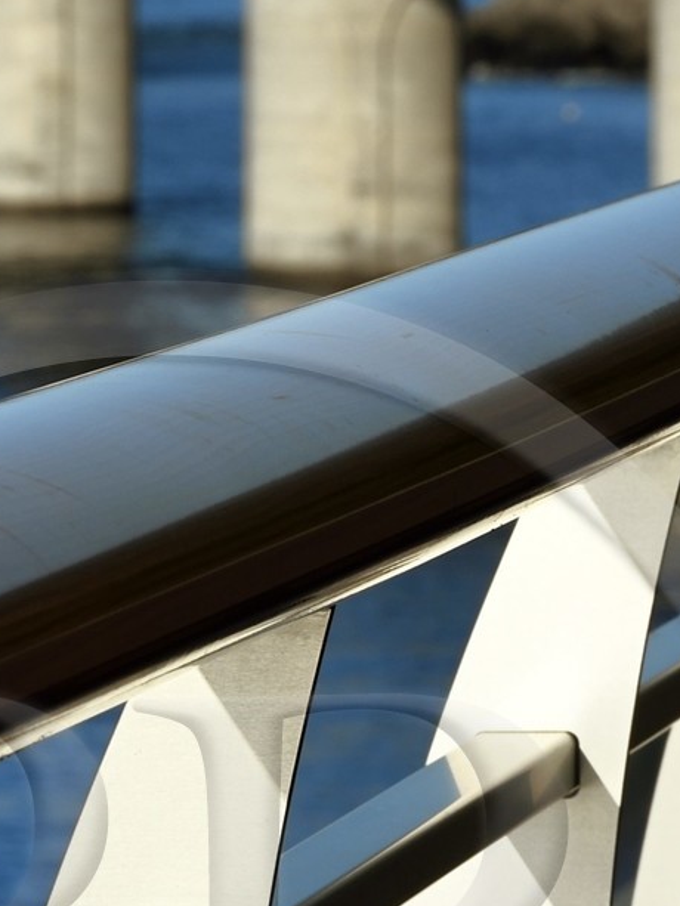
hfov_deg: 2.5
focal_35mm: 603
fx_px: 15788
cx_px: 167
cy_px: 971
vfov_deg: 3.3
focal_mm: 160
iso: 200
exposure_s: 1/250
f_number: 18
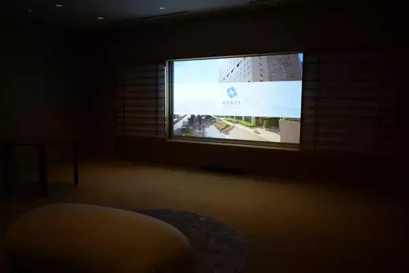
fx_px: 307
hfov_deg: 67.4
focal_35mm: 27
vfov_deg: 47.9
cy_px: 136
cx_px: 204
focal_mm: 18
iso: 100
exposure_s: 1/3
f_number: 3.5
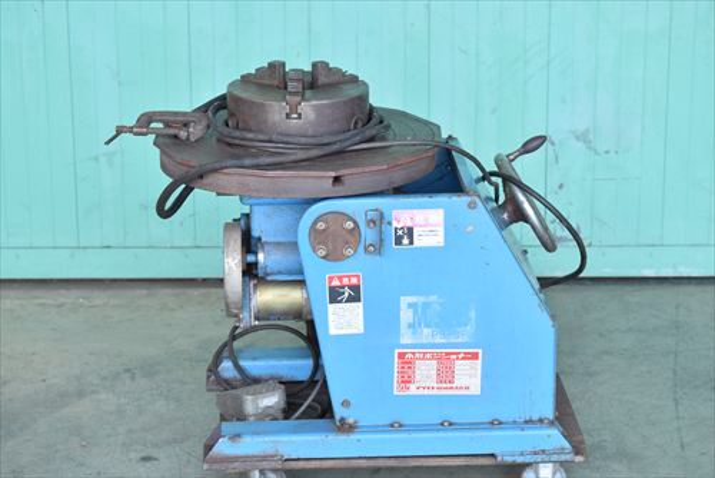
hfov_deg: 20.0
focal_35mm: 102
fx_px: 2027
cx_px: 358
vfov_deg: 13.4
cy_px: 239
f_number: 6.3
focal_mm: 68
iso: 1250
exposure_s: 1/500
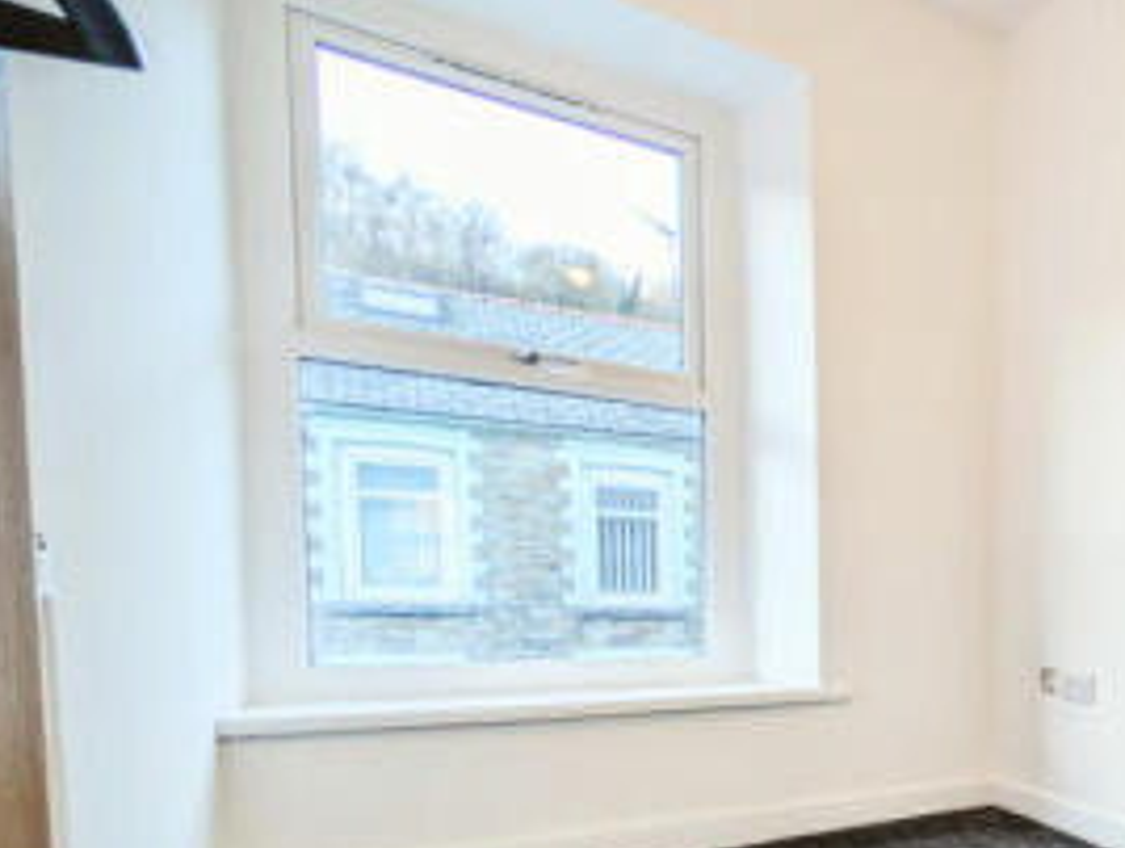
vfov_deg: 50.8
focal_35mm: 26
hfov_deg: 54.3
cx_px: 1096
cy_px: 644
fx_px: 847
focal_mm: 2.23
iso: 41
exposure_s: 1/107
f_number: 1.95
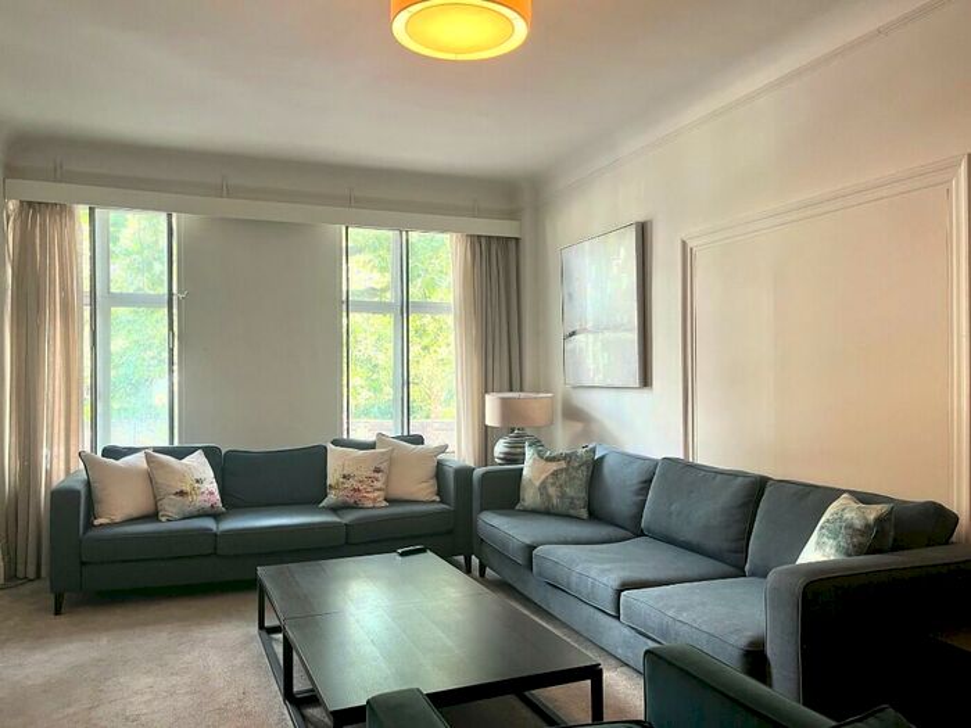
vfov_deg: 53.1
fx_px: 729
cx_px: 486
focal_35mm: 26
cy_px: 364
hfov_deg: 67.3
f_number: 1.6
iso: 100
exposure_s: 1/50
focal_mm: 5.1
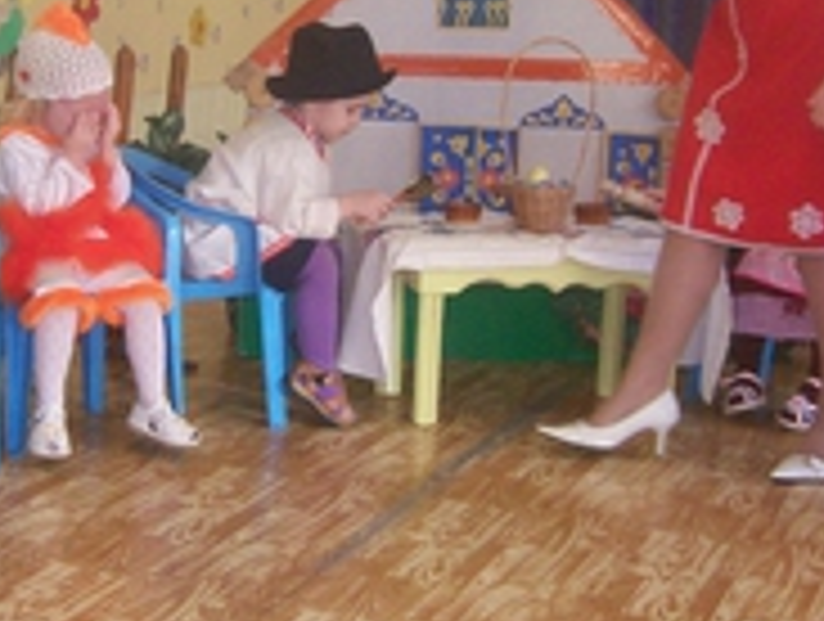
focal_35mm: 86
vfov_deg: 17.2
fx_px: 2051
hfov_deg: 22.7
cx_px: 320
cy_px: 194
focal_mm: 5.8
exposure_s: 1/64
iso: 200
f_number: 2.8
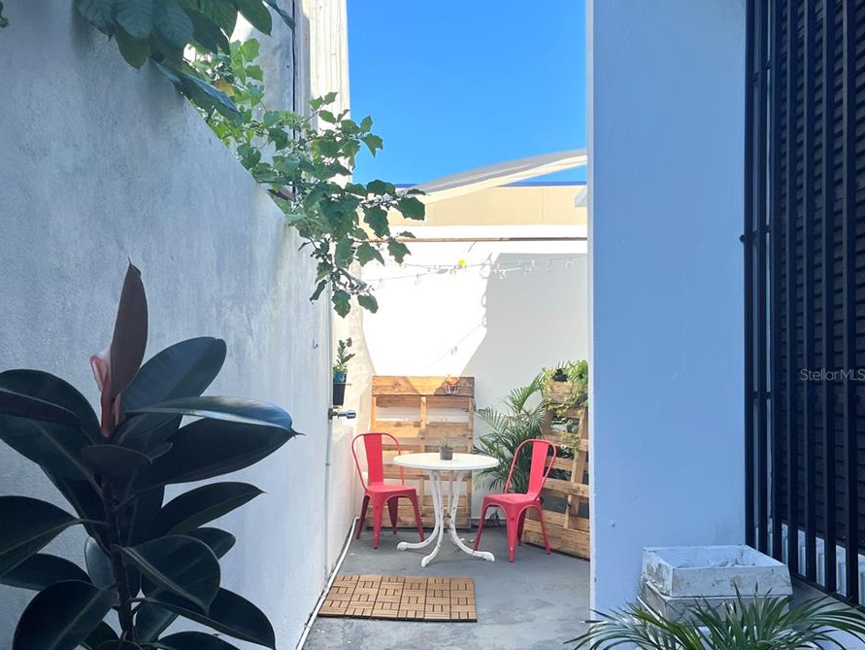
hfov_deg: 52.6
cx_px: 432
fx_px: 875
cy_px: 374
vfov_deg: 40.6
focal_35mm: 35
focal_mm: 5.1
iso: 50
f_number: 1.6
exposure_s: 1/1497
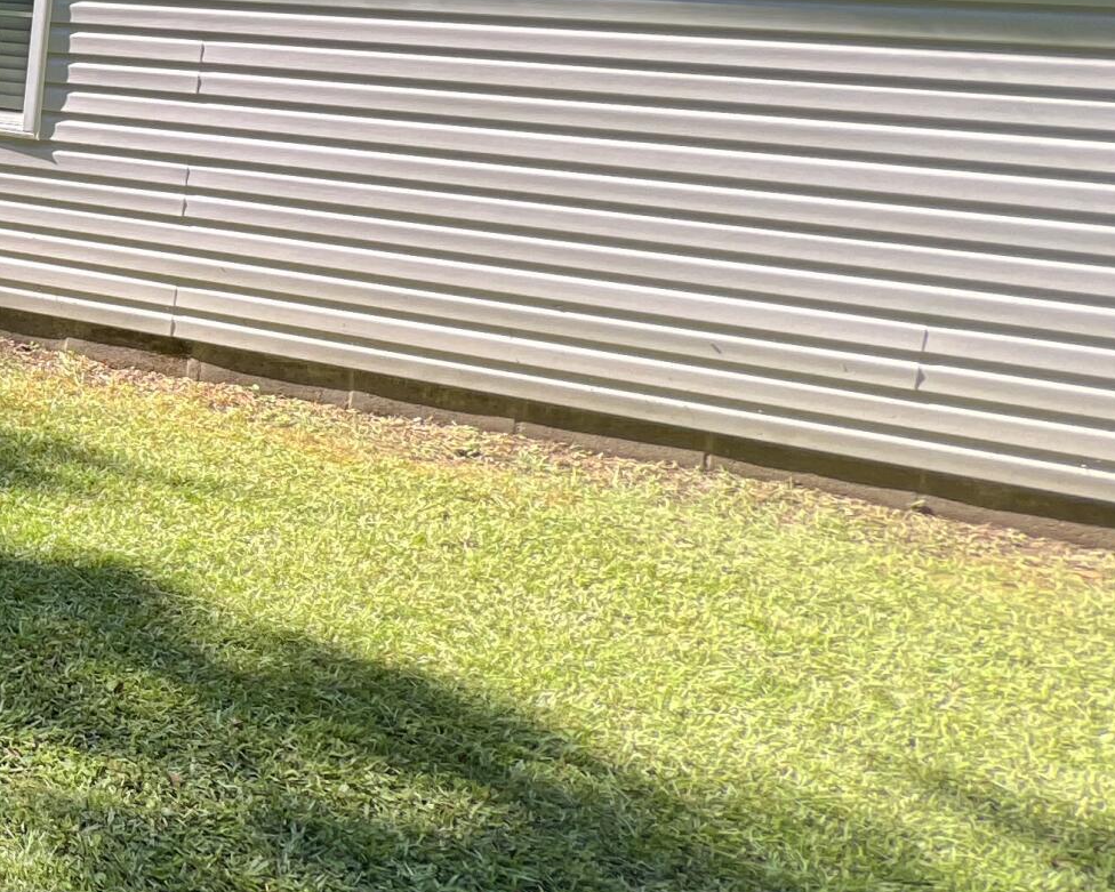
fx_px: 1287
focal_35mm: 39
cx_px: -593
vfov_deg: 36.2
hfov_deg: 28.3
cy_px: 110
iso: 32
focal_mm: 1.57
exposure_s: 1/127
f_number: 1.8
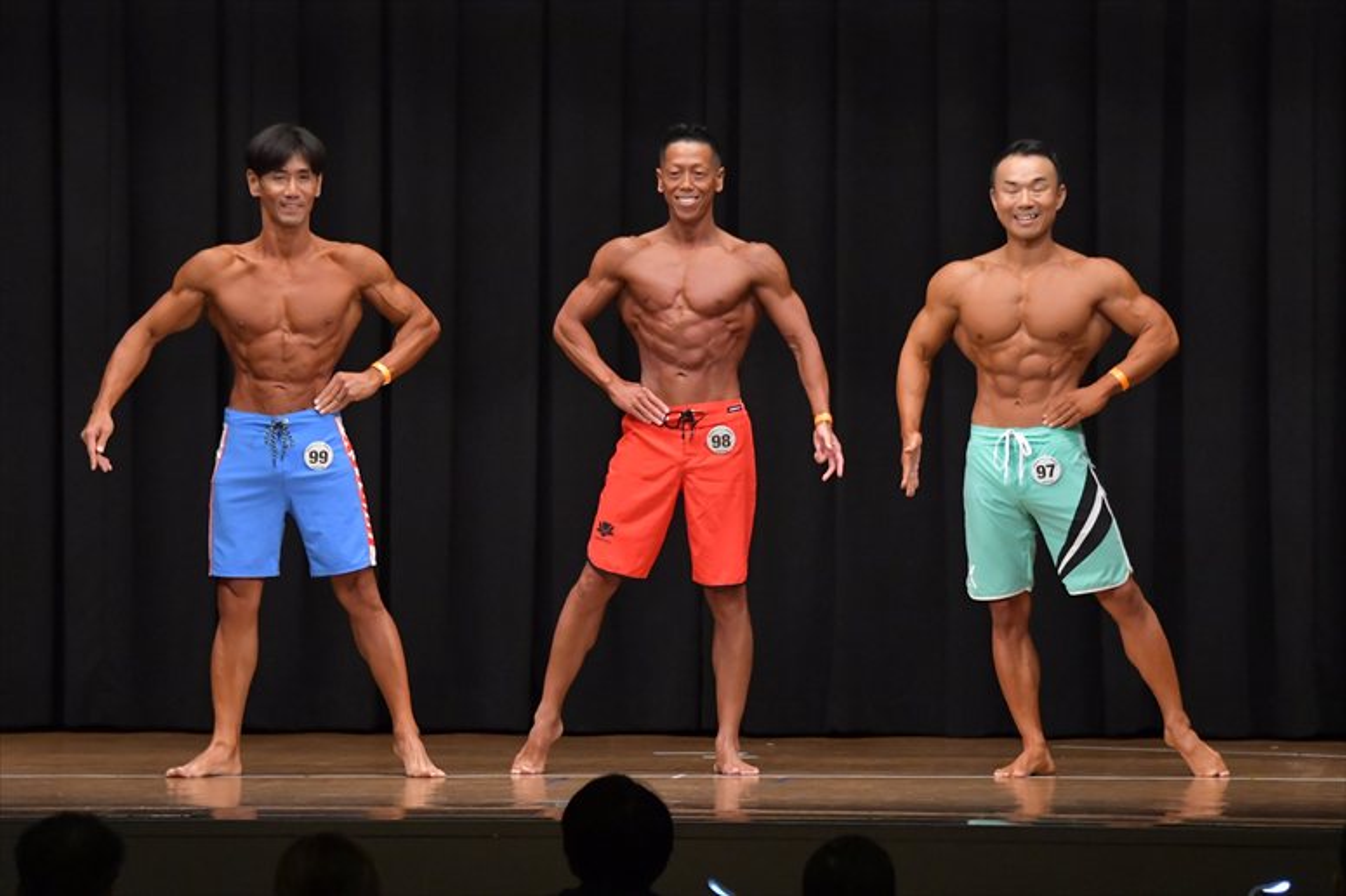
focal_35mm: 183
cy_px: 448
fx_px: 6839
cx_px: 673
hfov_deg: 11.2
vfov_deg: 7.5
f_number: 5.6
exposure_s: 1/400
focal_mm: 122
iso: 6400
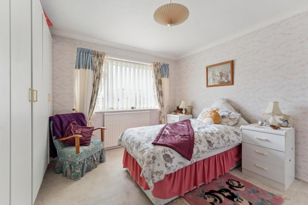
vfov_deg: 81.2
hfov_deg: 104.2
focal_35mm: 14
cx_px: 154
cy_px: 102
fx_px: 120
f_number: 9
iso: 200
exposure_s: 1/2.5
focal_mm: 14
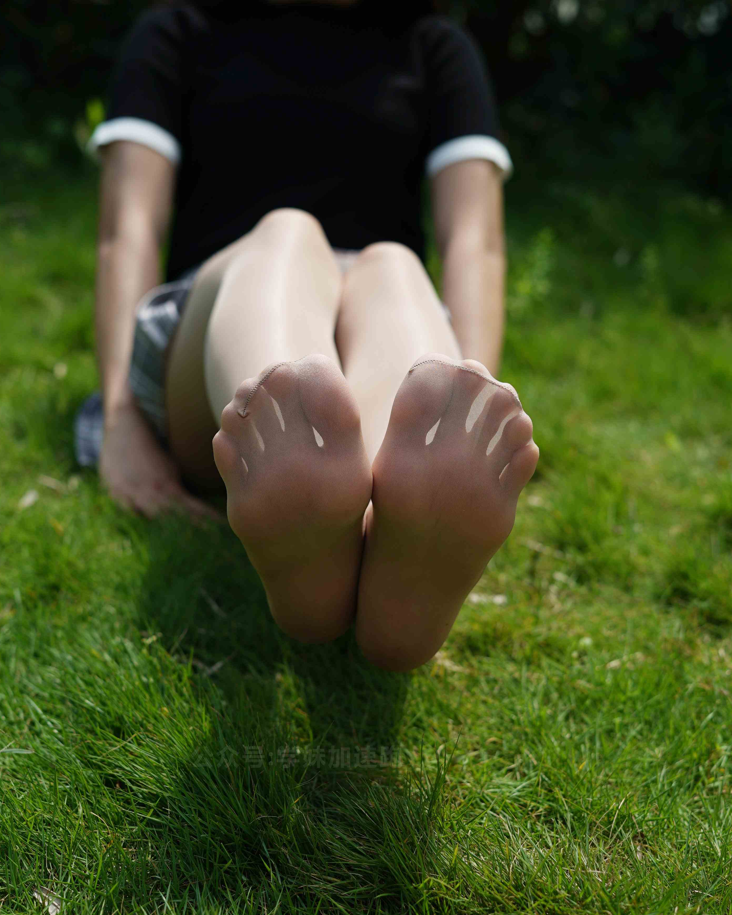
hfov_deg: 26.7
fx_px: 1544
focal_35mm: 57
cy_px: 505
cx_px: 364
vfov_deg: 33.0
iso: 80
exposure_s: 1/640
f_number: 4
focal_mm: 50
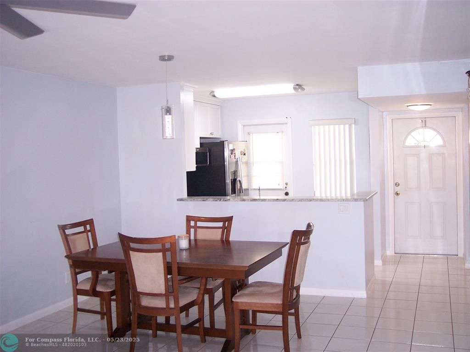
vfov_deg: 36.8
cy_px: 176
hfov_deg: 47.9
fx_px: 530
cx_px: 235
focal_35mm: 39
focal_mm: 8
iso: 140
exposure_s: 1/60
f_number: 2.8
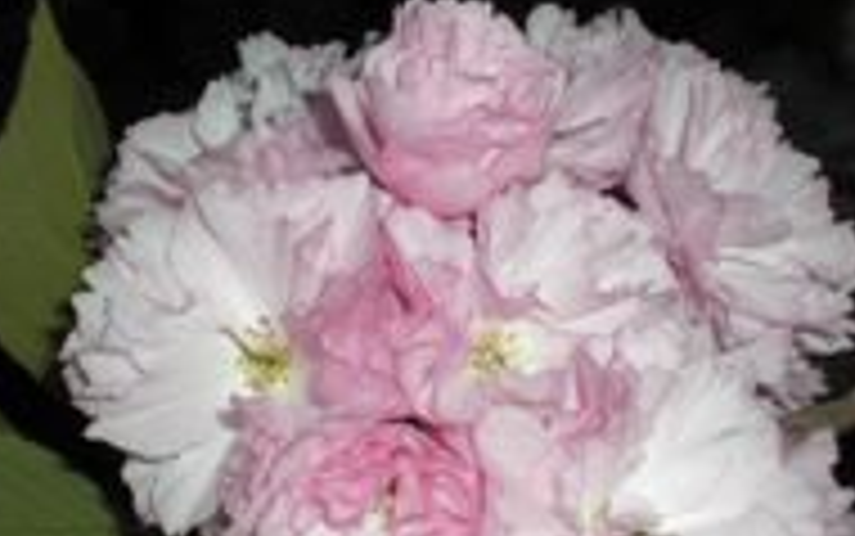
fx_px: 1702
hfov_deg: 28.2
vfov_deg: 17.6
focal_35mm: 73
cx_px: 416
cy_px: 484
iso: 64
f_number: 5.6
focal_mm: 6.3
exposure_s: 1/60
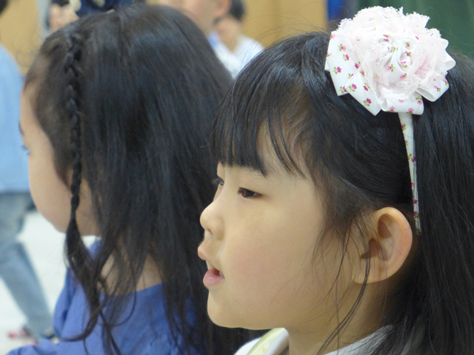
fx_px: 1232
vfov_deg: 16.4
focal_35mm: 90
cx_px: 237
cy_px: 178
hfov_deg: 21.8
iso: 800
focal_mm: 17.7
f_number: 2.3
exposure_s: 1/160
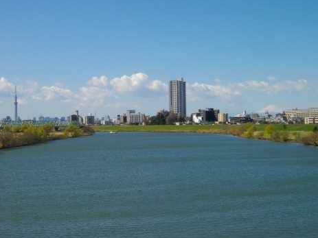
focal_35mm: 67
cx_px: 161
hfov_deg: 29.0
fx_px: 615
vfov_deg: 21.9
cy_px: 116
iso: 100
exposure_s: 1/320
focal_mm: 11
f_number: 7.9
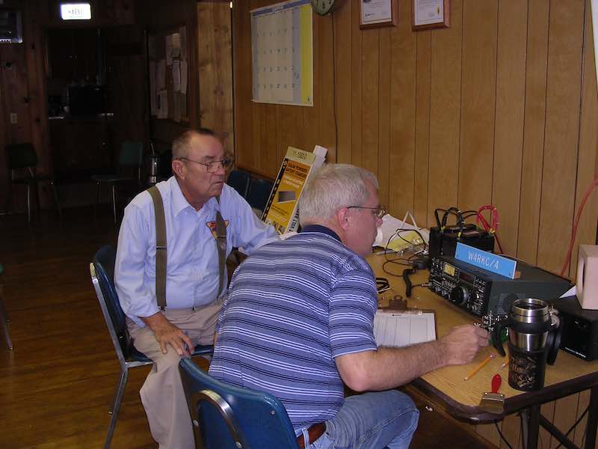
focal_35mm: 38
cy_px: 224
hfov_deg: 49.0
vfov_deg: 37.7
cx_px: 299
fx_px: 656
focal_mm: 5.8
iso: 114
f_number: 2.8
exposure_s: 1/60.1
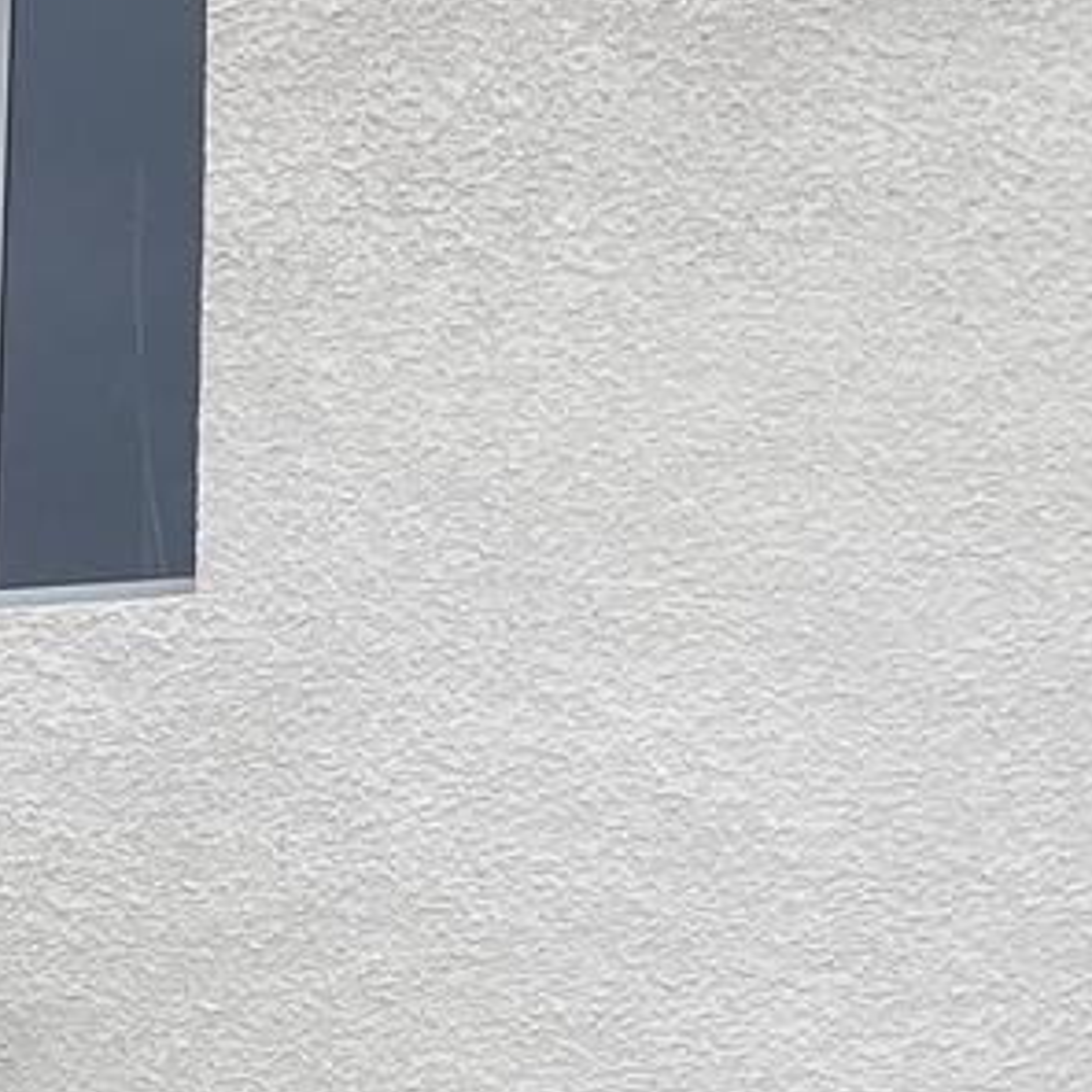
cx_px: -1026
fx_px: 5318
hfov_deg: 10.8
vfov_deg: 11.1
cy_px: 1771
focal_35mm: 149
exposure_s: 1/1721
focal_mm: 5.1
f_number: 1.6
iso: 50
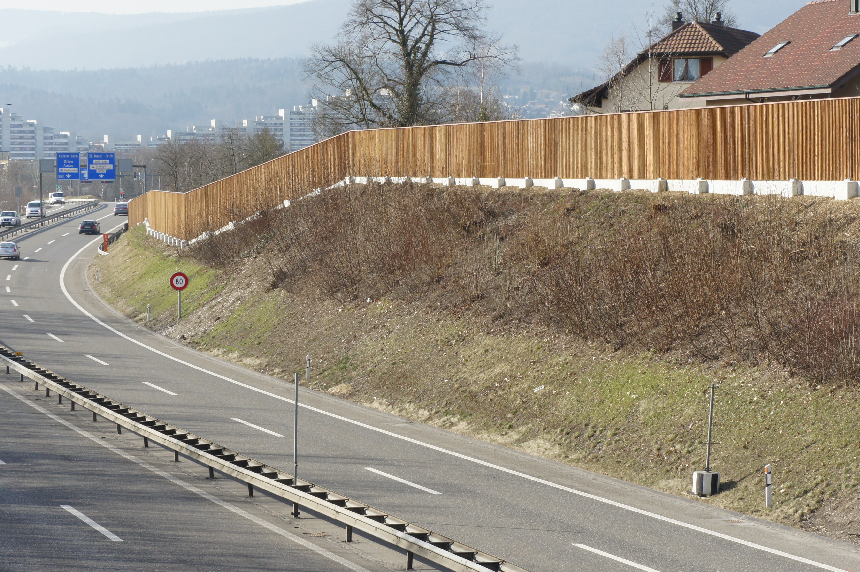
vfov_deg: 12.8
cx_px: 474
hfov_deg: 19.2
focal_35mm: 107
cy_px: 266
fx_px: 2546
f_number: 11
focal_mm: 55
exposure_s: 1/125
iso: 200
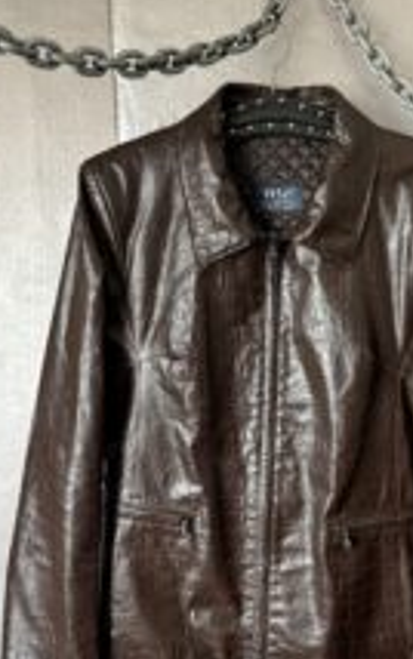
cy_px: 371
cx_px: 267
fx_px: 755
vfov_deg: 47.1
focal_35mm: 42
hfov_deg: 30.4
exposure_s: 1/60
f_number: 1.78
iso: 400
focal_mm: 6.76
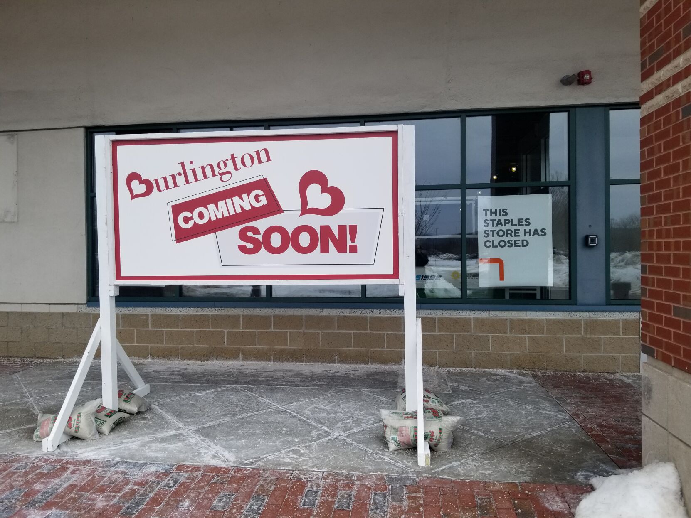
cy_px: 259
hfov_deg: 67.3
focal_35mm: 26
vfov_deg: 53.1
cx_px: 346
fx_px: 519
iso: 50
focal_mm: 4.25
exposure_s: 1/920
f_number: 1.7
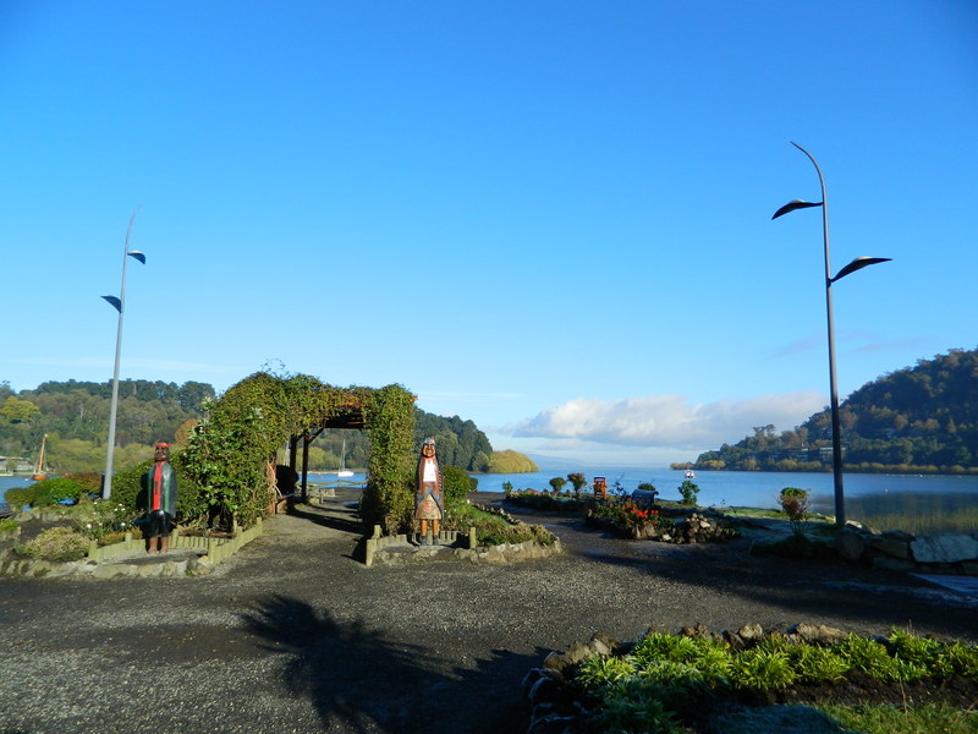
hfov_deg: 69.4
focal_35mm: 25
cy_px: 367
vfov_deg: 54.9
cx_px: 489
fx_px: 706
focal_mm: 4.5
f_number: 3.1
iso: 80
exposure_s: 1/800
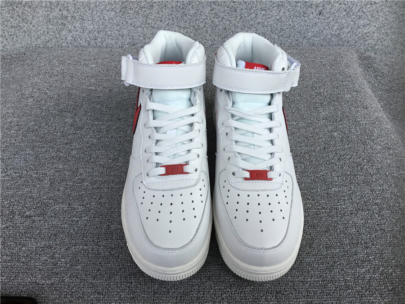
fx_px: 363
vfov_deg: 45.4
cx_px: 202
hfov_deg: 58.4
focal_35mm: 31
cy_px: 152
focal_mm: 3.3
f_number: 2.4
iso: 25
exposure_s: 1/488
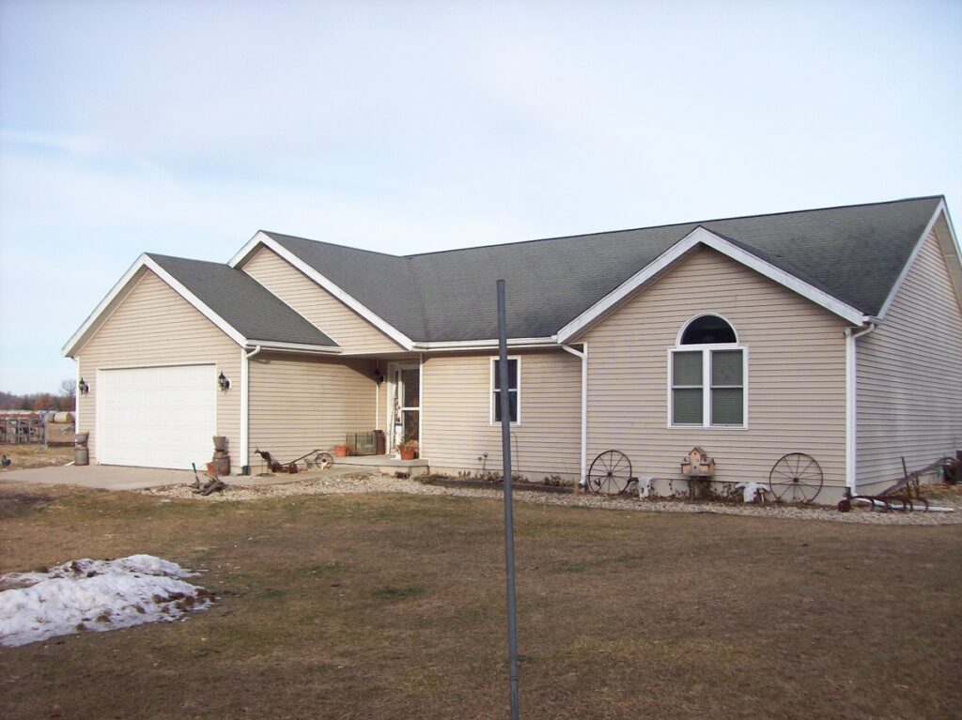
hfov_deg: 51.4
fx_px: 1000
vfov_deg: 39.6
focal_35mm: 36
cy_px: 360
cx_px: 481
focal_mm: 6
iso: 80
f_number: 2.7
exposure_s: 1/818
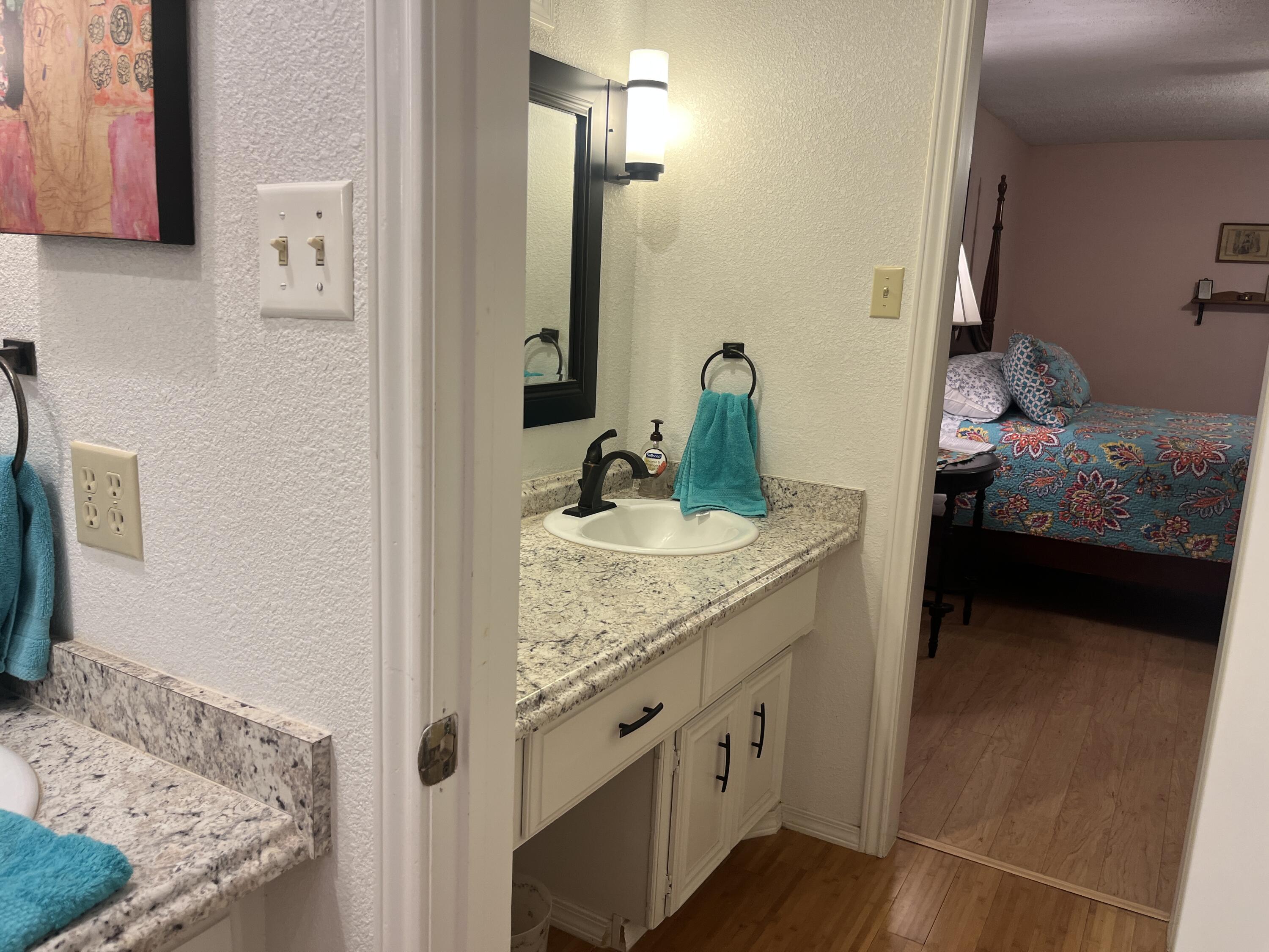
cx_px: 634
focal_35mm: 26
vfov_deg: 53.1
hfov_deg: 67.3
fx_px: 953
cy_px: 476
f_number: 1.6
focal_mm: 5.1
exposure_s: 1/60
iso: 64
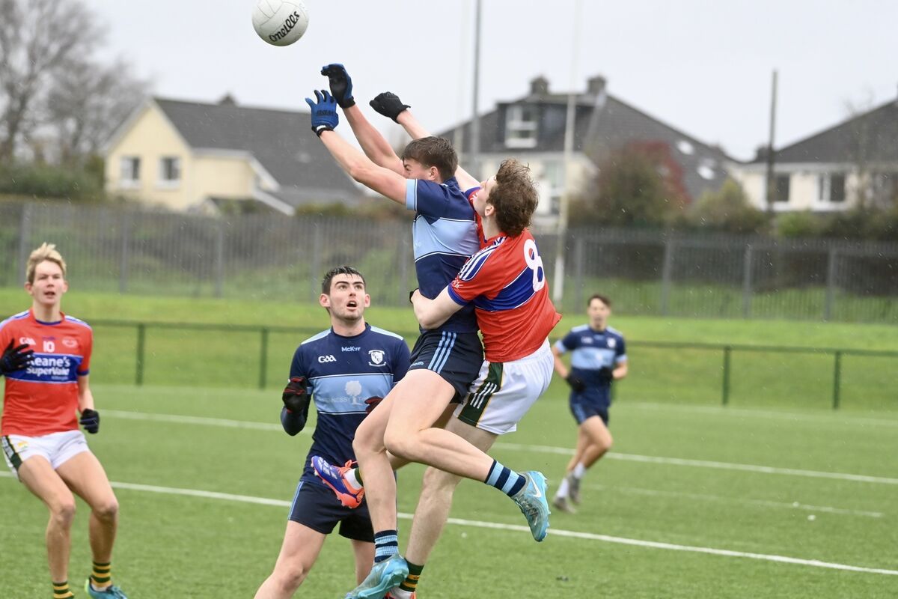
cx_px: 449
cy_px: 300
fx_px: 5487
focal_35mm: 220
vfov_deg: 6.2
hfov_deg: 9.4
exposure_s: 1/640
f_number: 5.6
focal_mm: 220
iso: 2000
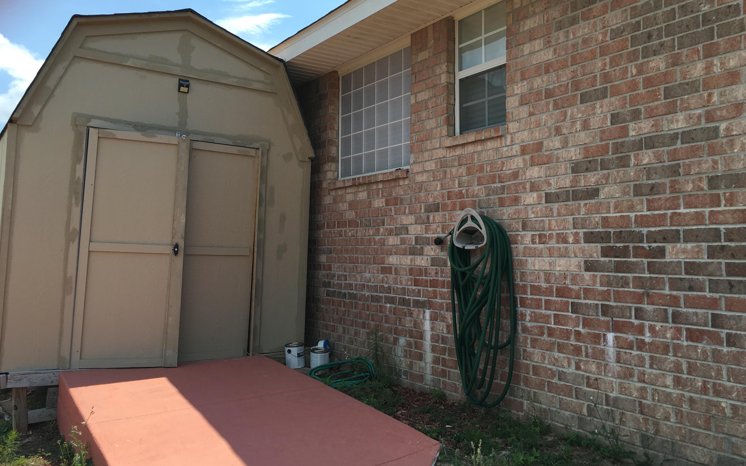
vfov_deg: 40.5
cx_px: 376
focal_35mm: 31
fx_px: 630
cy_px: 210
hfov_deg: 61.2
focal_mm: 4.15
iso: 25
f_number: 2.2
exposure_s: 1/1054
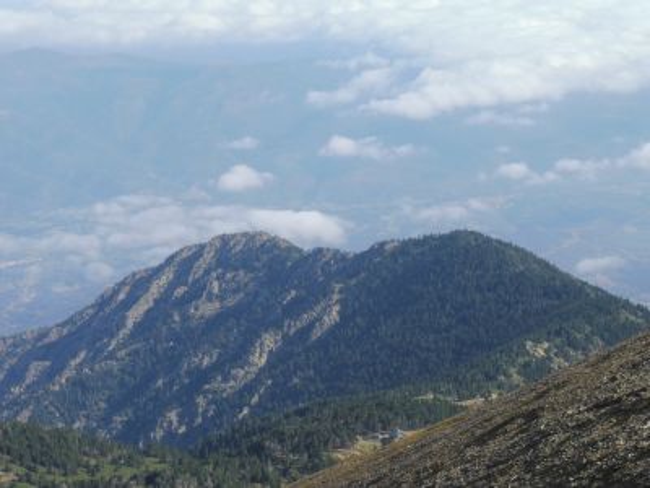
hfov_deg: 18.0
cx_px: 325
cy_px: 244
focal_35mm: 109
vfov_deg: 13.6
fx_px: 2047
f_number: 7.1
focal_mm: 19.4
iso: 100
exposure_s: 1/320
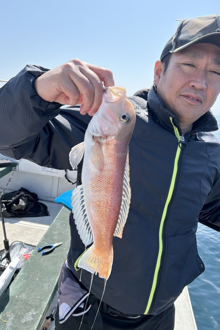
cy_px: 164
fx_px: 257
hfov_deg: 46.4
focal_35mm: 28
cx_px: 115
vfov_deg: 65.5
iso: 50
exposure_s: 1/2123
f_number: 1.5
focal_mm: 5.7
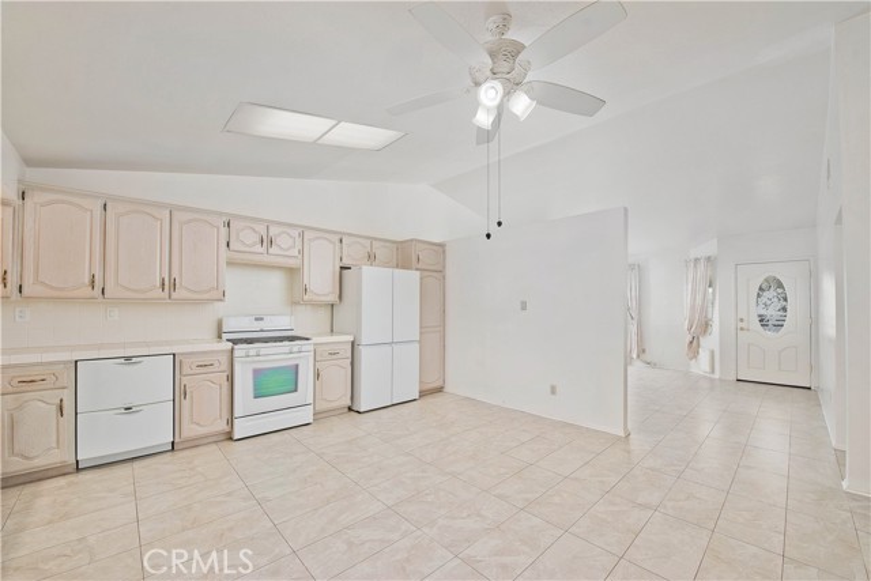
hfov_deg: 104.2
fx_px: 339
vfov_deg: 81.2
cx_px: 436
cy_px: 290
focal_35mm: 14
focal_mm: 14
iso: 400
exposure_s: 1/200
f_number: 5.6
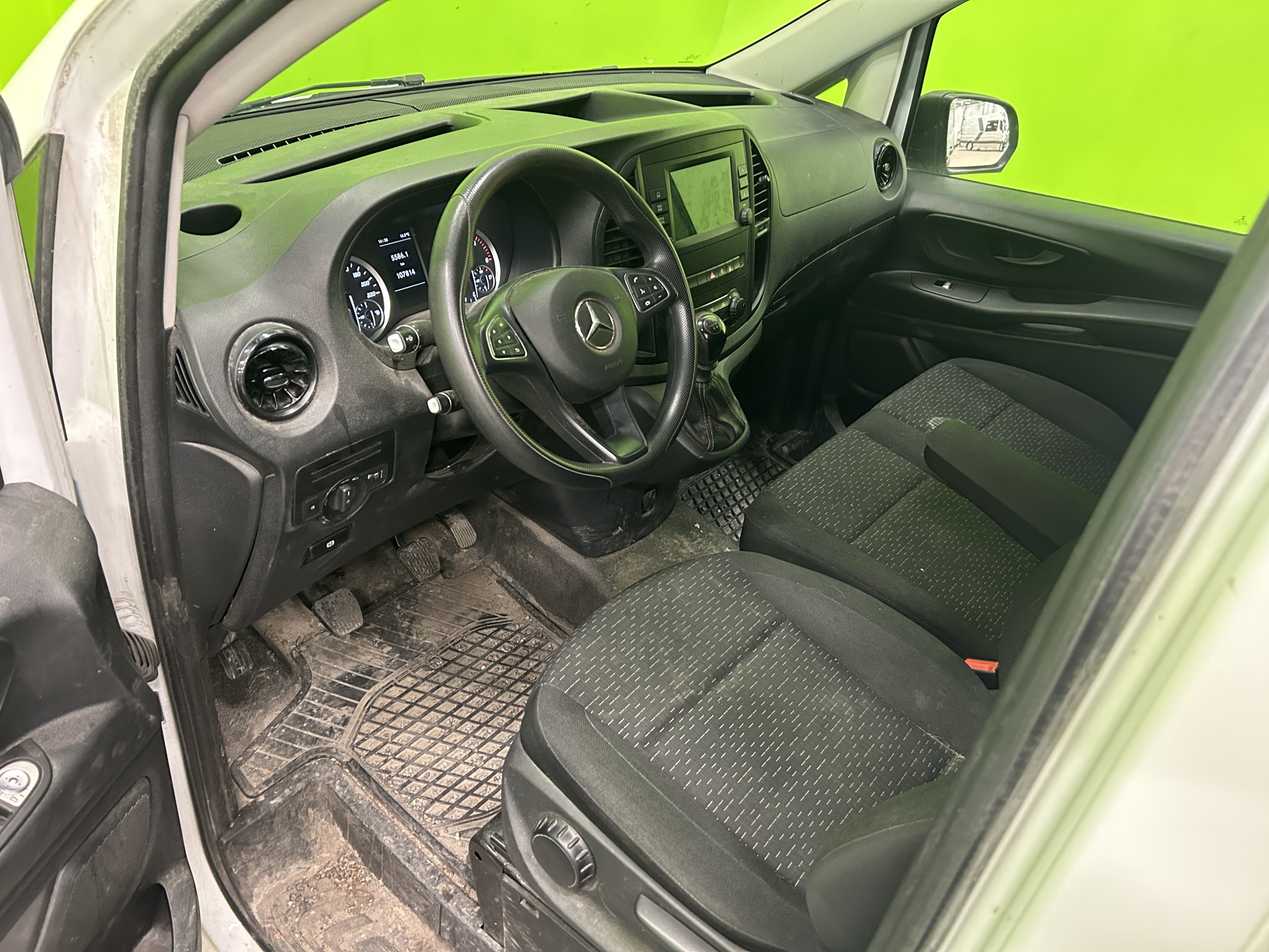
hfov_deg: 67.3
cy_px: 476
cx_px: 634
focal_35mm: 26
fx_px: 953
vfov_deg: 53.1
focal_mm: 5.7
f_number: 1.5
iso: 640
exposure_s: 1/25
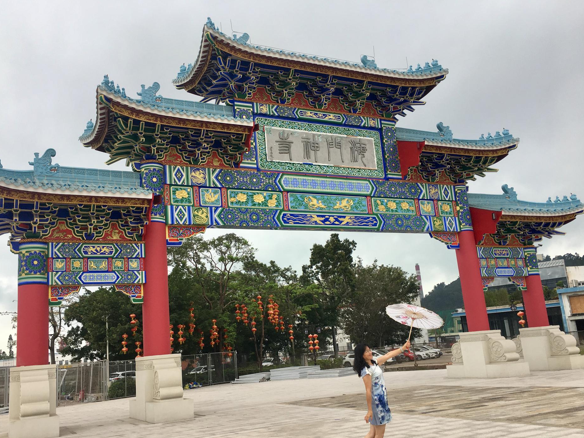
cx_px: 264
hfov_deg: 56.7
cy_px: 240
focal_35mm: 32
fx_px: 540
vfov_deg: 44.1
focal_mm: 4.15
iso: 25
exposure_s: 1/615
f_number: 2.2
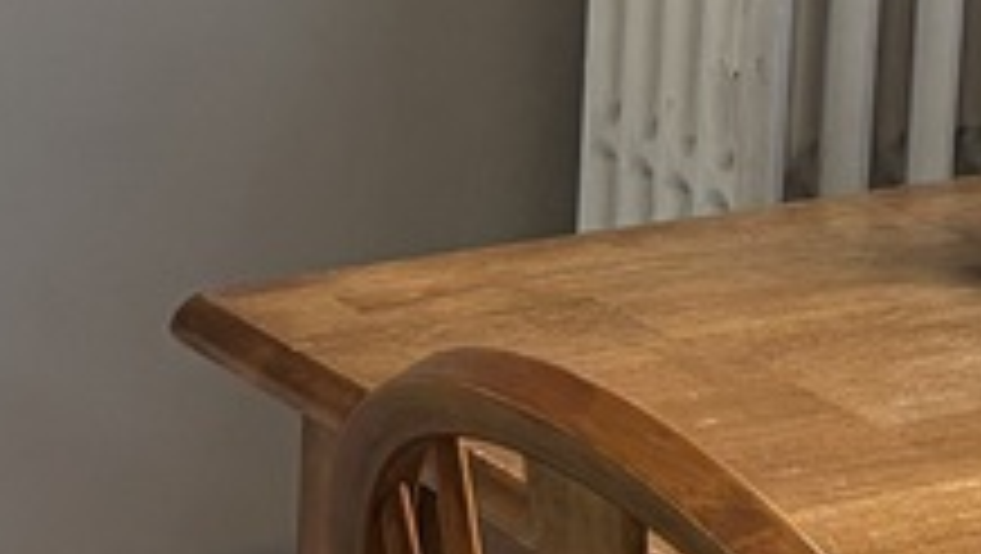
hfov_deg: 11.5
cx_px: 410
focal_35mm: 187
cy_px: -221
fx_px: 4868
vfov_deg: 6.4
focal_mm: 5.96
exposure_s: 1/60
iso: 250
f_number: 1.6
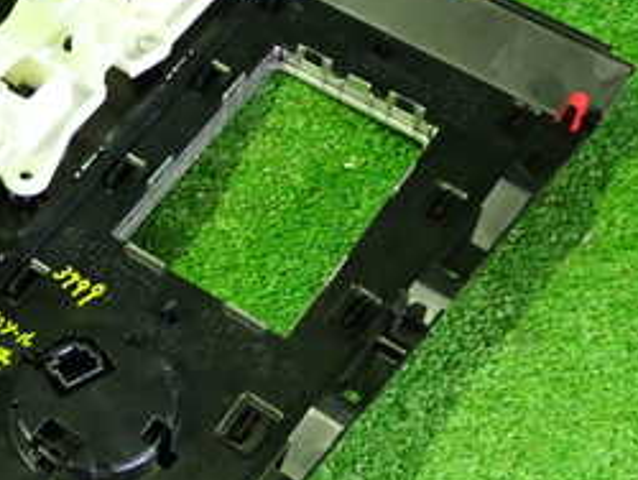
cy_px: 209
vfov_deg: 20.5
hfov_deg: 26.4
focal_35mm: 72
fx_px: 1328
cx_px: 110
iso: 1000
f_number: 2.3
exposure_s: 1/30
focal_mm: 5.4
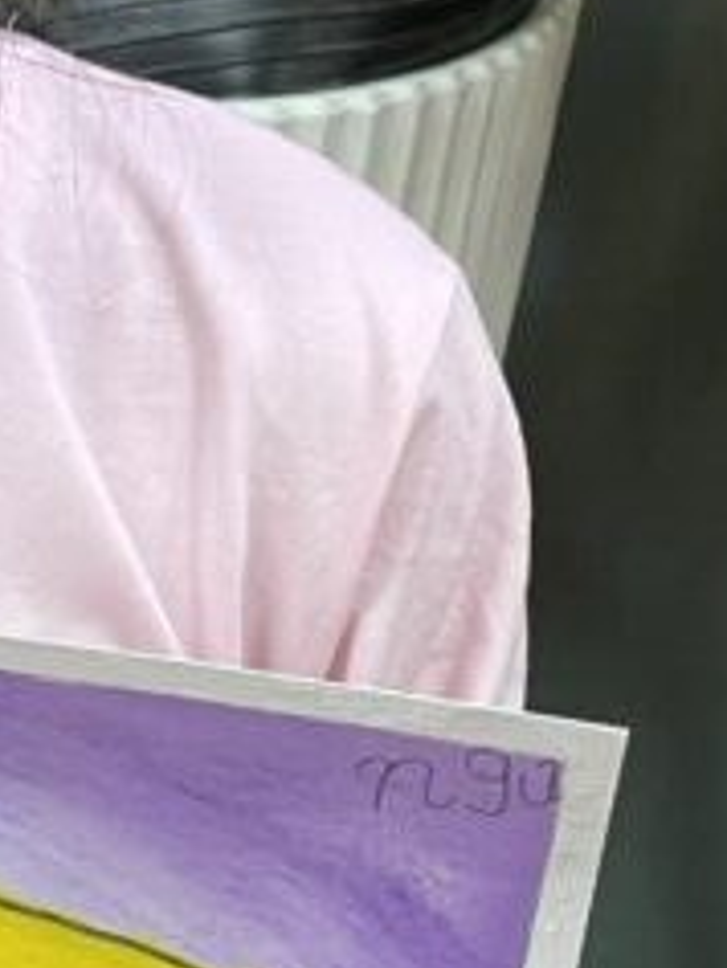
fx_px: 6127
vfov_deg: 9.0
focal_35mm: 219
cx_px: -441
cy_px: 555
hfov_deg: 6.7
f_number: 2
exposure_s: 1/100
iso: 160
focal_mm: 6
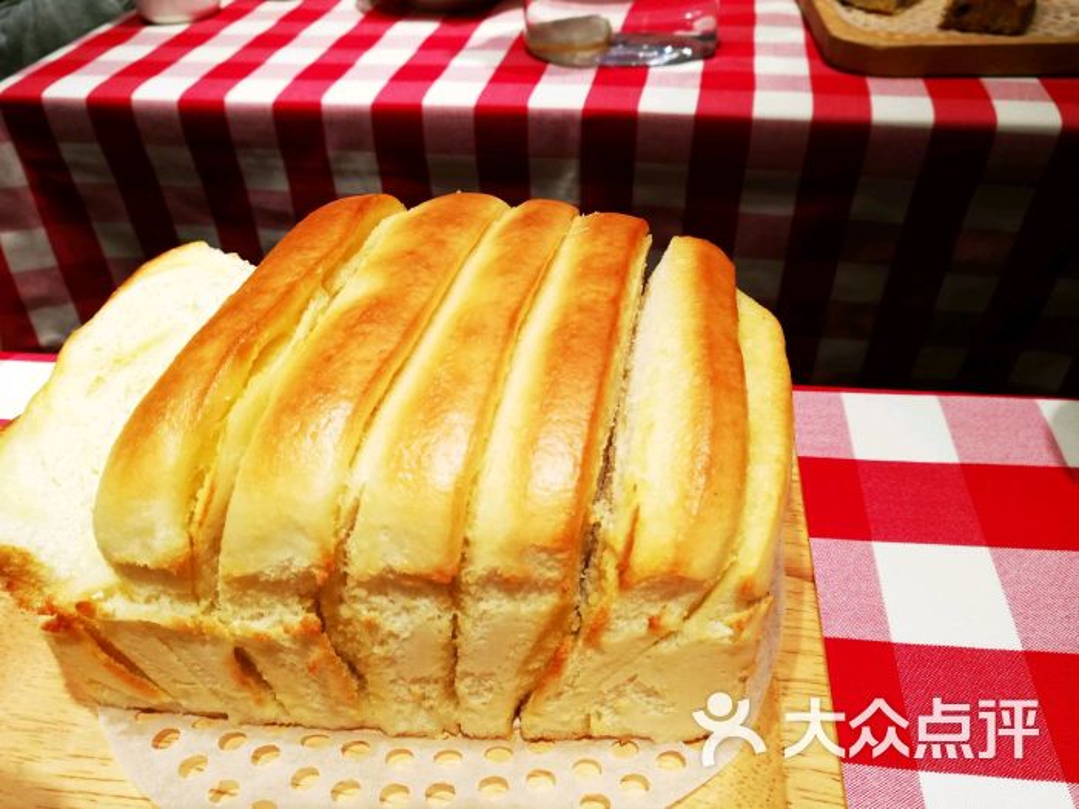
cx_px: 540
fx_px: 842
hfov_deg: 65.3
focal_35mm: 27
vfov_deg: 51.4
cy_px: 404
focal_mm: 4.5
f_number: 2.2
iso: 80
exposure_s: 1/50
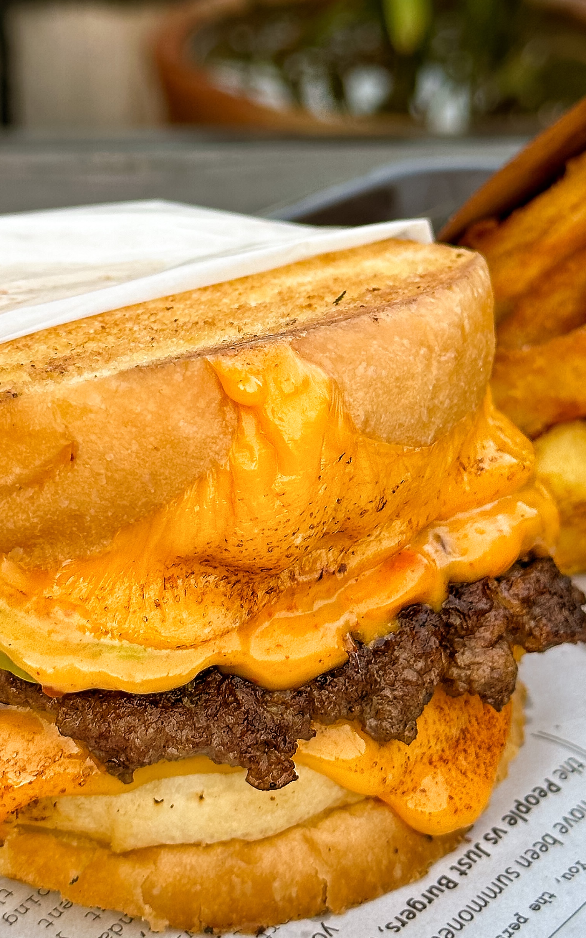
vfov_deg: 24.5
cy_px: 322
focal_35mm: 84
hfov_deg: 15.5
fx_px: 2147
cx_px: 192
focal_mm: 6.86
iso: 64
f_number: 1.8
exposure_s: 1/320
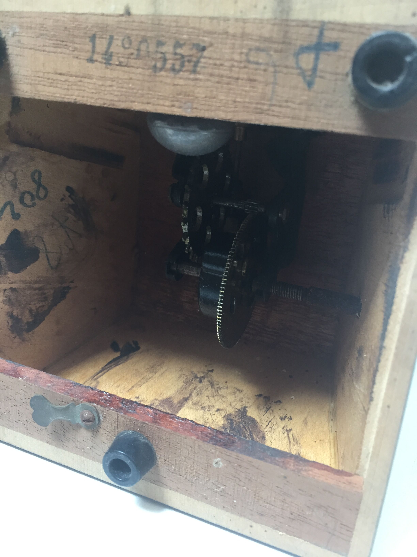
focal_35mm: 29
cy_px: 278
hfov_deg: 48.2
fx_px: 466
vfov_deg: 61.7
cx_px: 208
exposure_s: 1/33
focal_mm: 4.15
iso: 125
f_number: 2.2
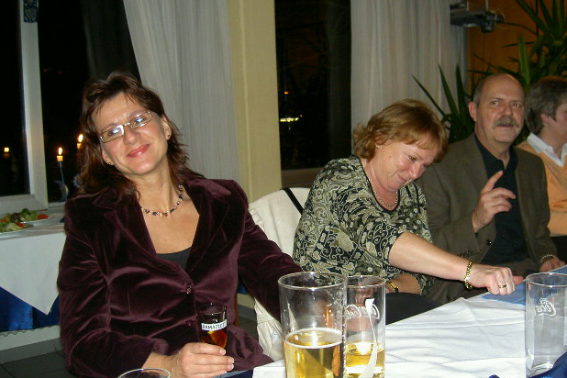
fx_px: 661
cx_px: 290
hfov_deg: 46.4
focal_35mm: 42
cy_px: 206
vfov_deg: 31.9
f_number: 2.8
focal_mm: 8
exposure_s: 1/59.5
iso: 100
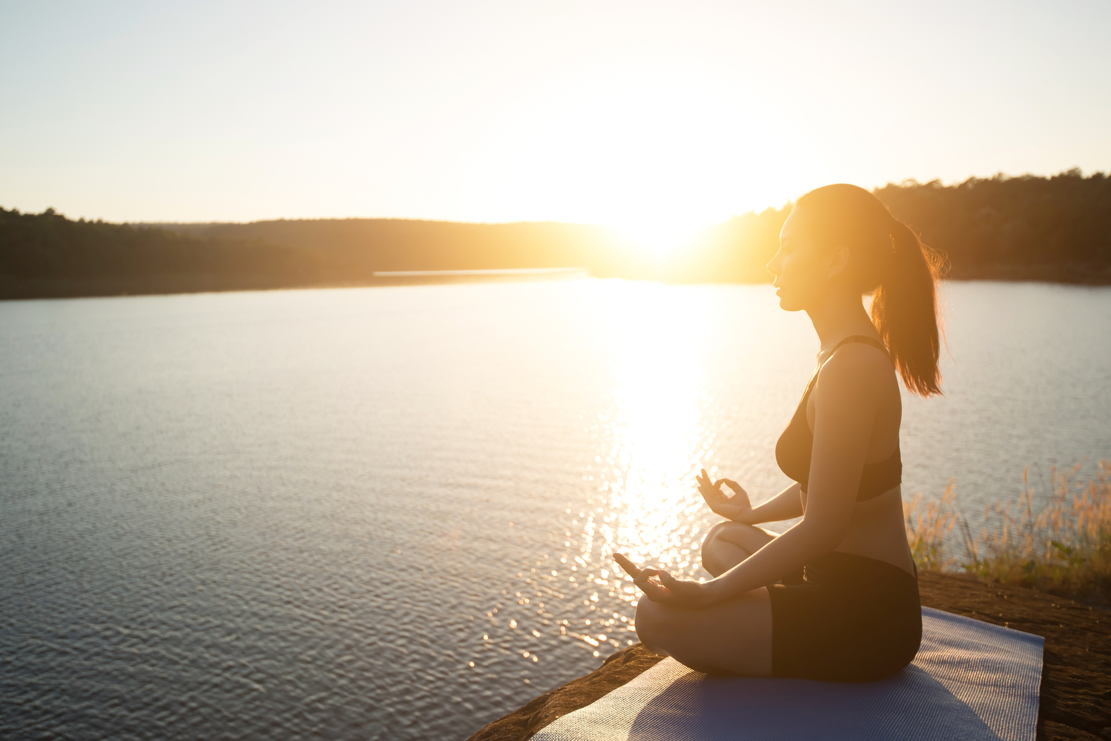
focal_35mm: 35
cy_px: 370
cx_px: 556
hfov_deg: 54.4
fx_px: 1080
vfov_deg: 37.9
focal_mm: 35
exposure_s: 1/1250
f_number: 22
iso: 640
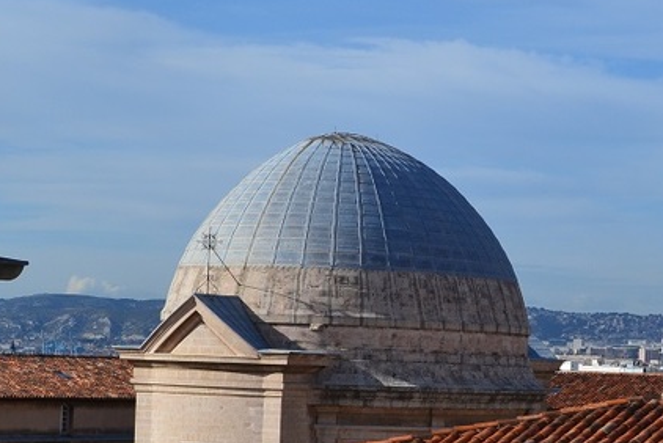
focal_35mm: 135
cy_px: 368
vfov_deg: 10.1
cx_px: 479
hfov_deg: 15.1
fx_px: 2488
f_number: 11
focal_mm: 38
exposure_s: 1/500
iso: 320
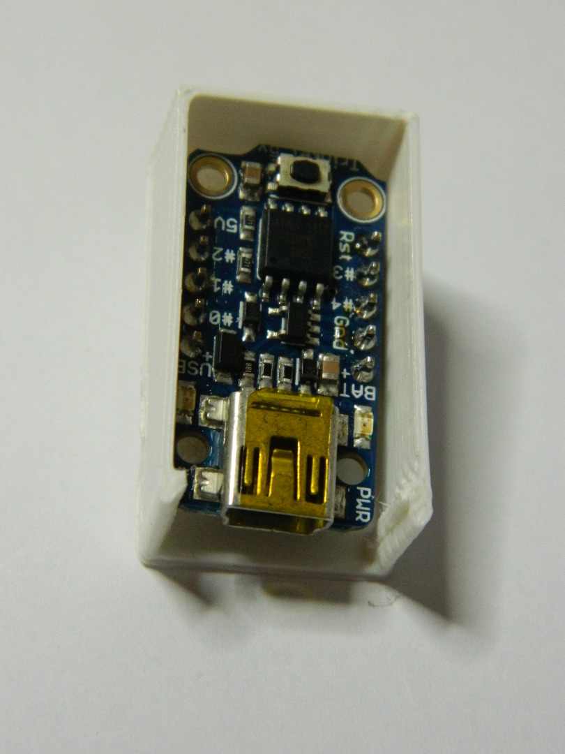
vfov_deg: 19.1
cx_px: 282
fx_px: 2242
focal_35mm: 103
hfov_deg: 14.4
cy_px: 377
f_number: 4.5
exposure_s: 1/60
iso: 400
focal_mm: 18.6
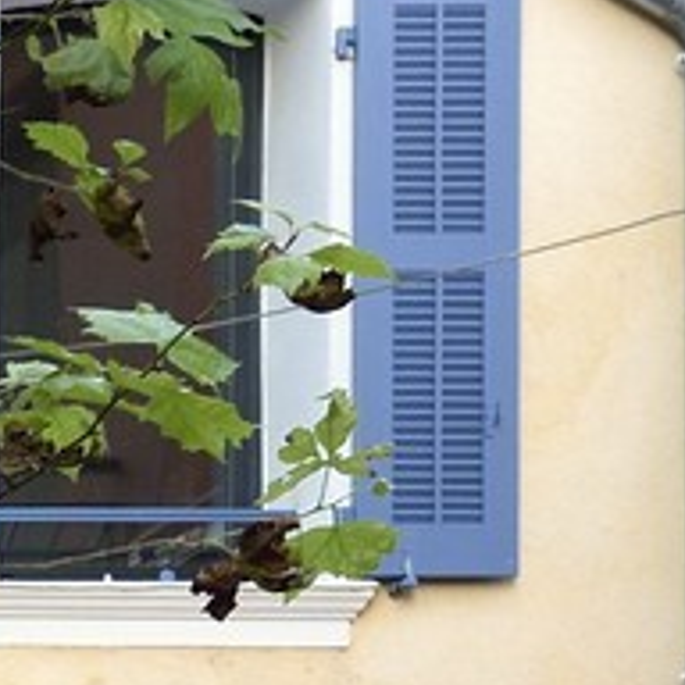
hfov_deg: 4.2
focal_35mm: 397
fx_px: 8888
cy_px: 1752
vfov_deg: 4.3
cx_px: -1755
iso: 800
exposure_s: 1/100
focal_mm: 56
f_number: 6.3
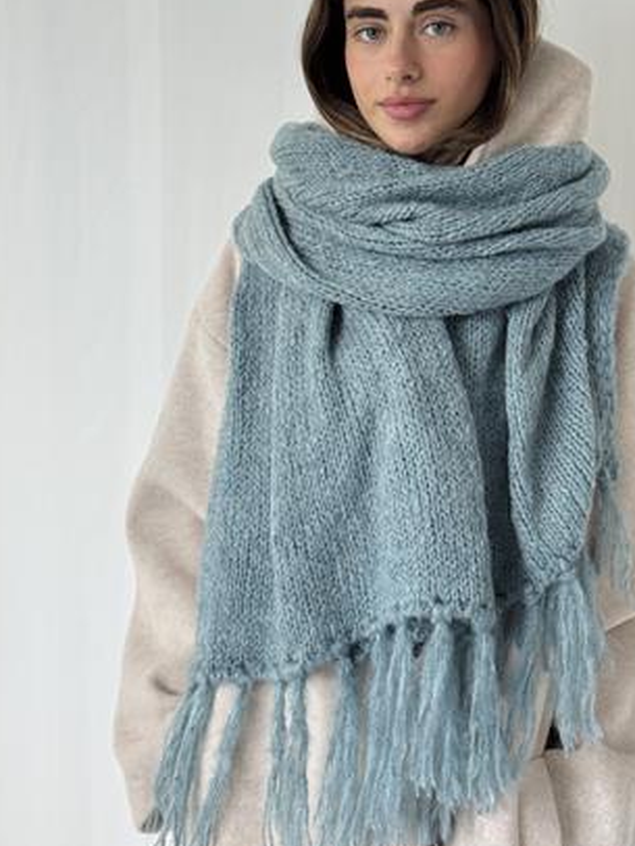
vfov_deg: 30.7
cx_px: 391
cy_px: 366
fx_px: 1539
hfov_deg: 23.3
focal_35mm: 63
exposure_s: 1/111
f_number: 1.78
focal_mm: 6.76
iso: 100
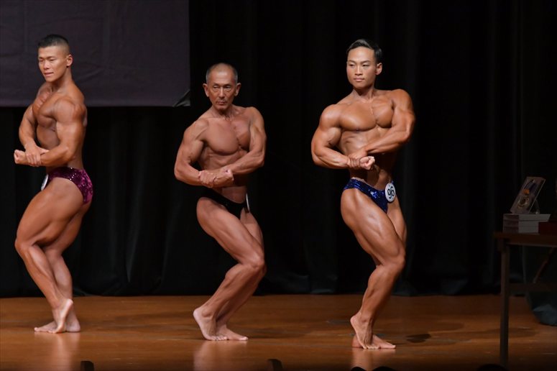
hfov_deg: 7.2
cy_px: 186
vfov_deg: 4.8
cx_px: 278
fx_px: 4407
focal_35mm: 285
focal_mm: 190
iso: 5000
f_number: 5.6
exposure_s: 1/400
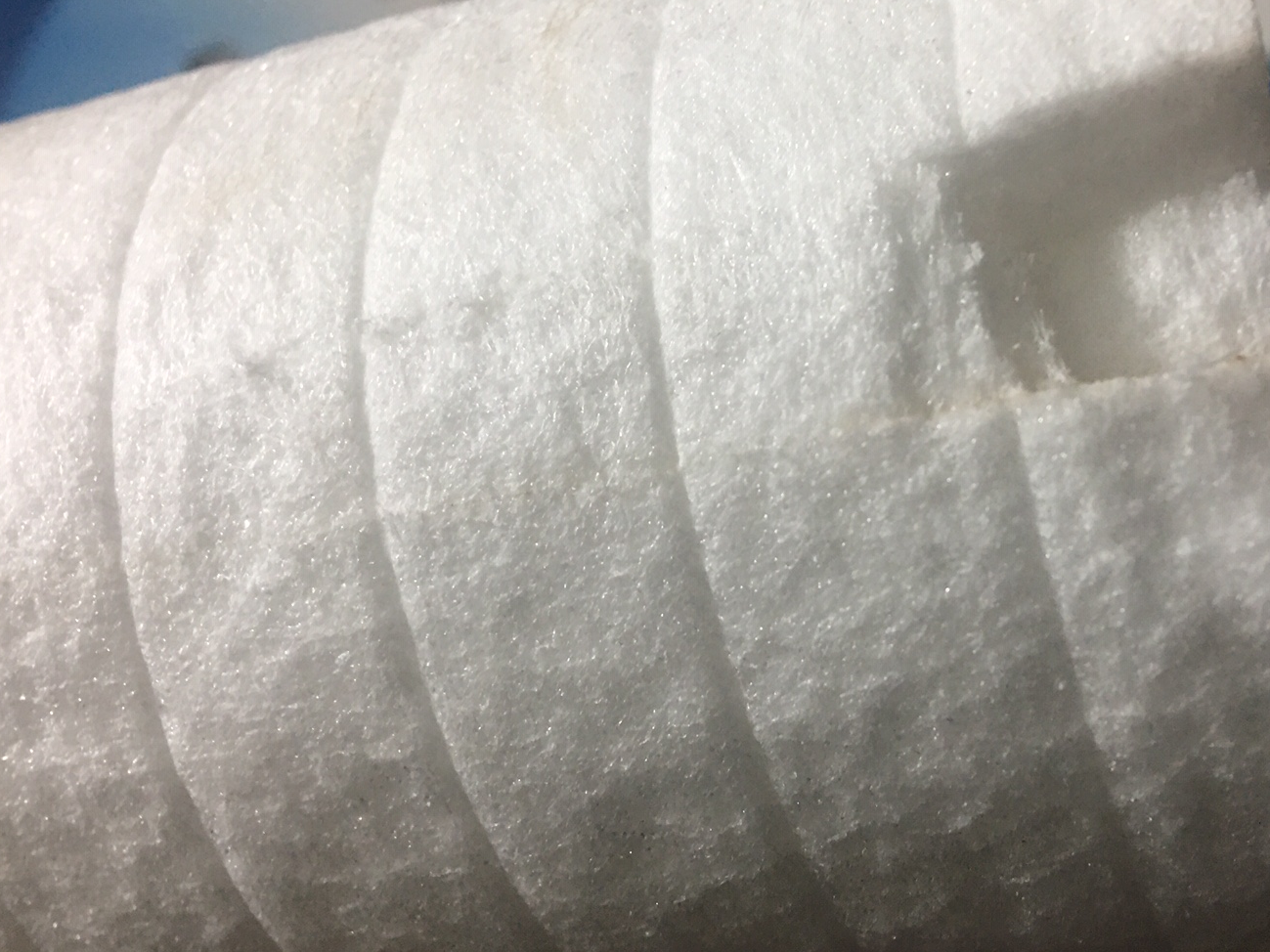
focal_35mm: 45
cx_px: 771
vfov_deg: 32.2
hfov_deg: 41.9
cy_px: 425
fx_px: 1651
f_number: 2.2
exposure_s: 1/15
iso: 50
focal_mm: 4.15
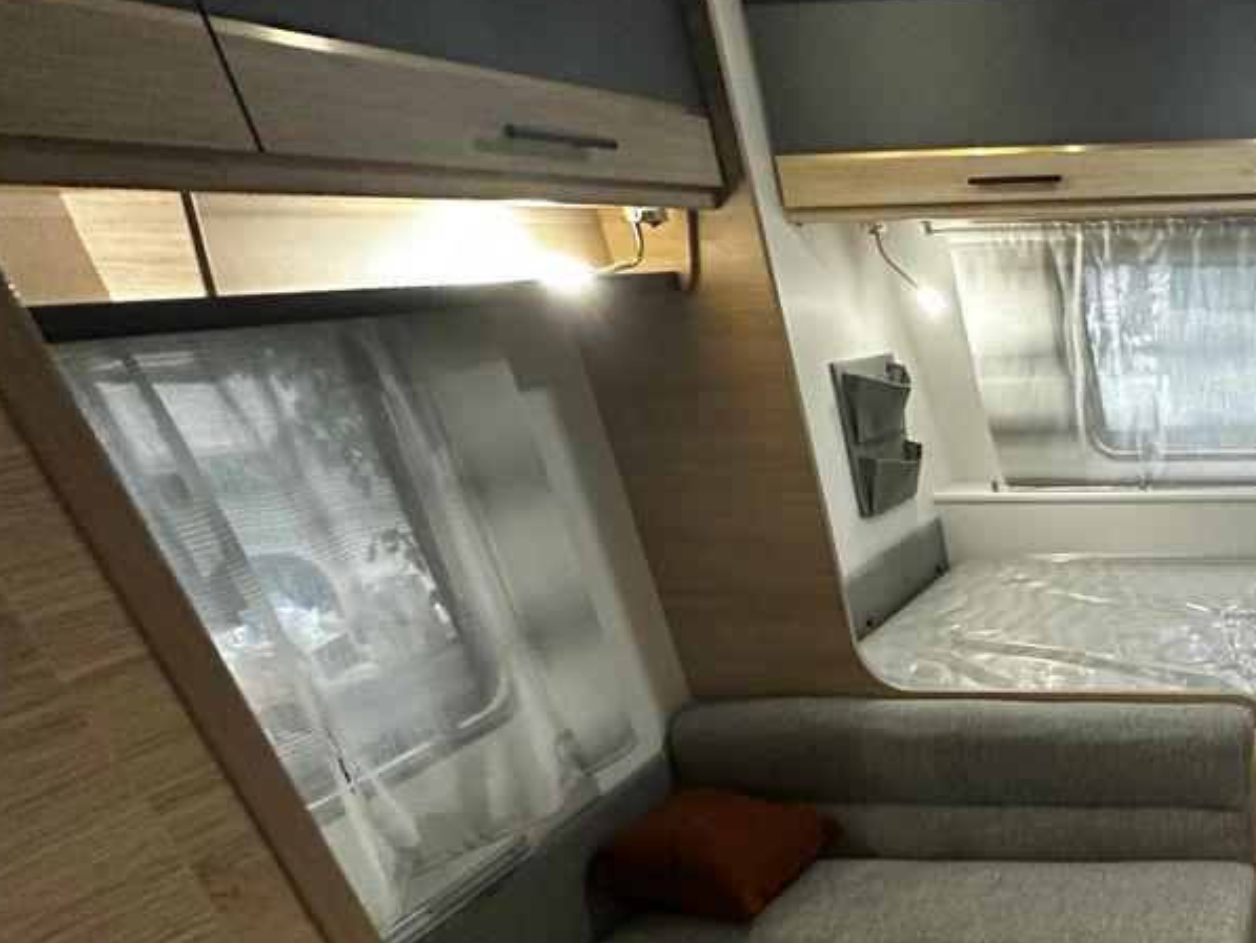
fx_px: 1089
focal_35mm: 30
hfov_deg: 49.1
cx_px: 1254
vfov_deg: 40.0
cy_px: 981
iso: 500
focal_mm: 2.22
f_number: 2.2
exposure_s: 1/60
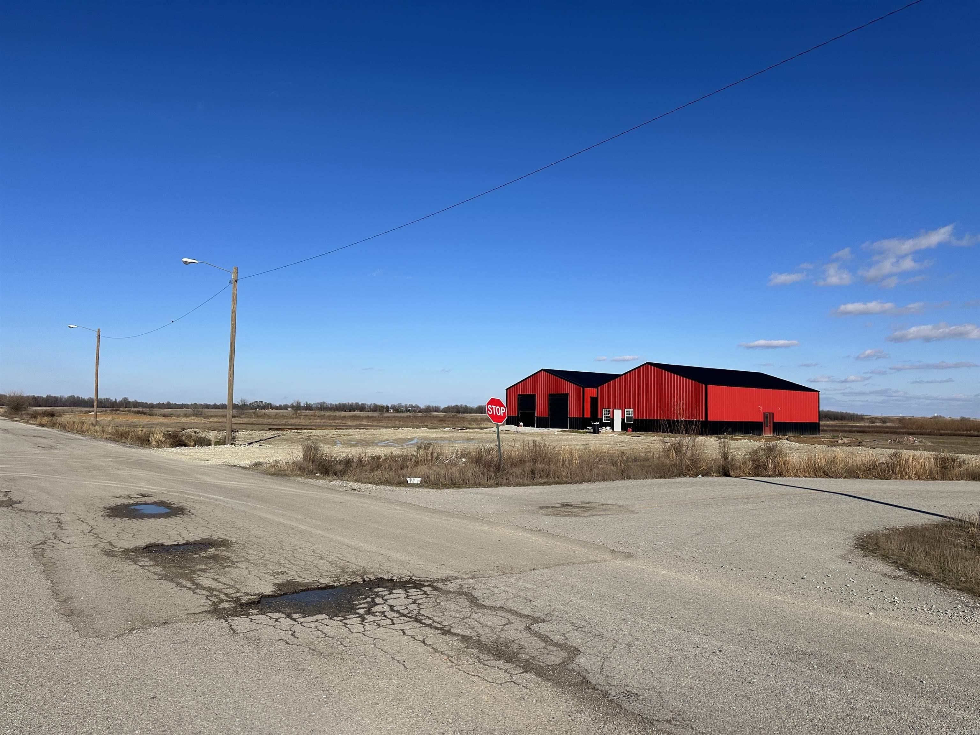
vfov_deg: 56.8
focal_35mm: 24
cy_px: 368
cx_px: 490
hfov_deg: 71.6
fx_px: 679
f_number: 1.78
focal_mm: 6.86
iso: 80
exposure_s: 1/7576
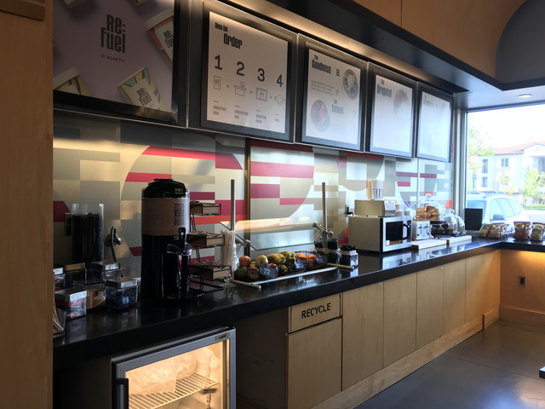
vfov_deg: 49.7
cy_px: 204
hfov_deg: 63.4
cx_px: 272
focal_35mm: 28
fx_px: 441
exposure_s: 1/60
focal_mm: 3.99
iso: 32
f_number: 1.8
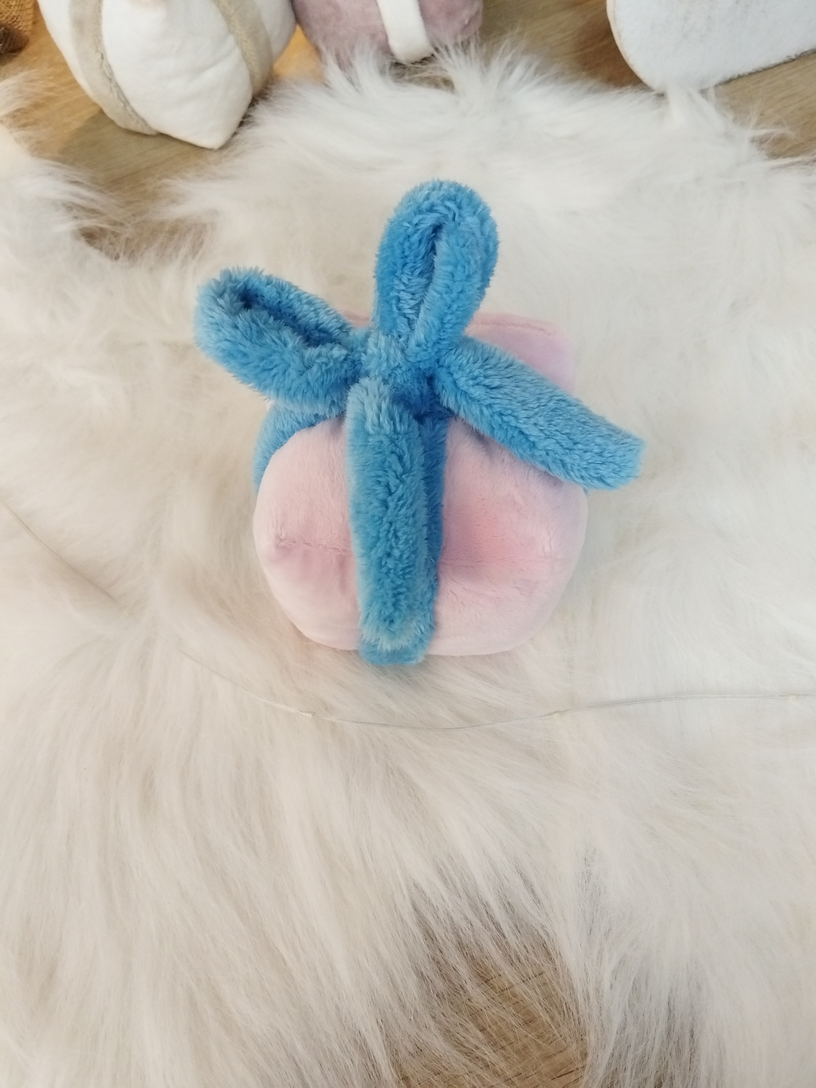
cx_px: 408
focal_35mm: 26
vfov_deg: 67.3
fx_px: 817
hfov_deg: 53.1
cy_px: 544
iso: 1000
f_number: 1.9
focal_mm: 4.95
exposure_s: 1/33.3
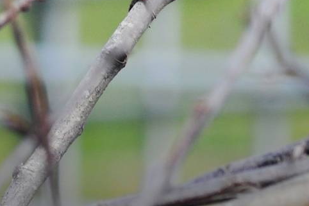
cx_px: 173
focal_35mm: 1194
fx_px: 10244
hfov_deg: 1.7
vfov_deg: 1.2
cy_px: -130
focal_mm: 240
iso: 220
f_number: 10
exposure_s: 1/250
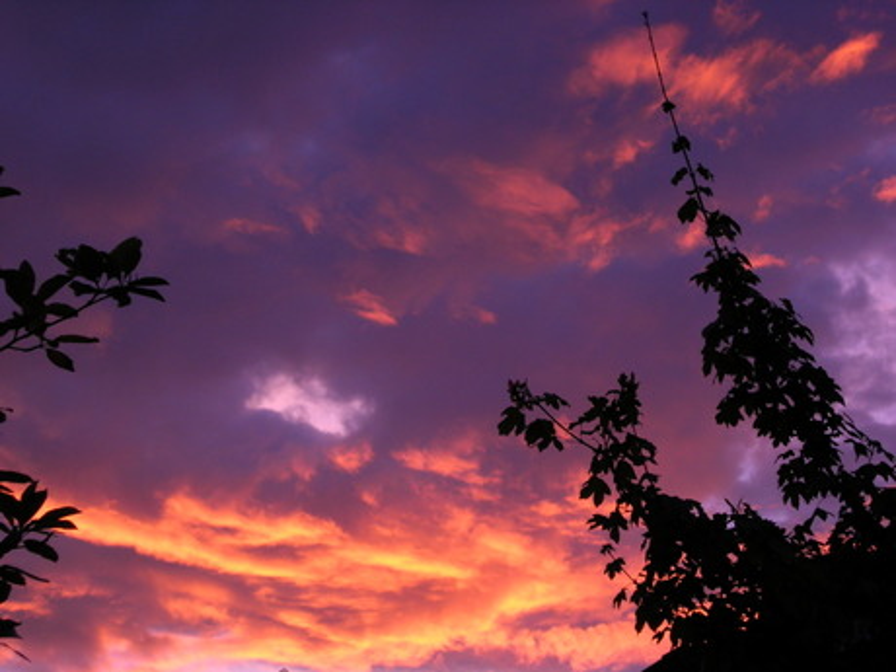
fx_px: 2925
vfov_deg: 13.1
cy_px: 336
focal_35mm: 113
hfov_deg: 17.4
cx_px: 448
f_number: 4.9
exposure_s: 1/64.8
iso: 64
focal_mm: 23.4
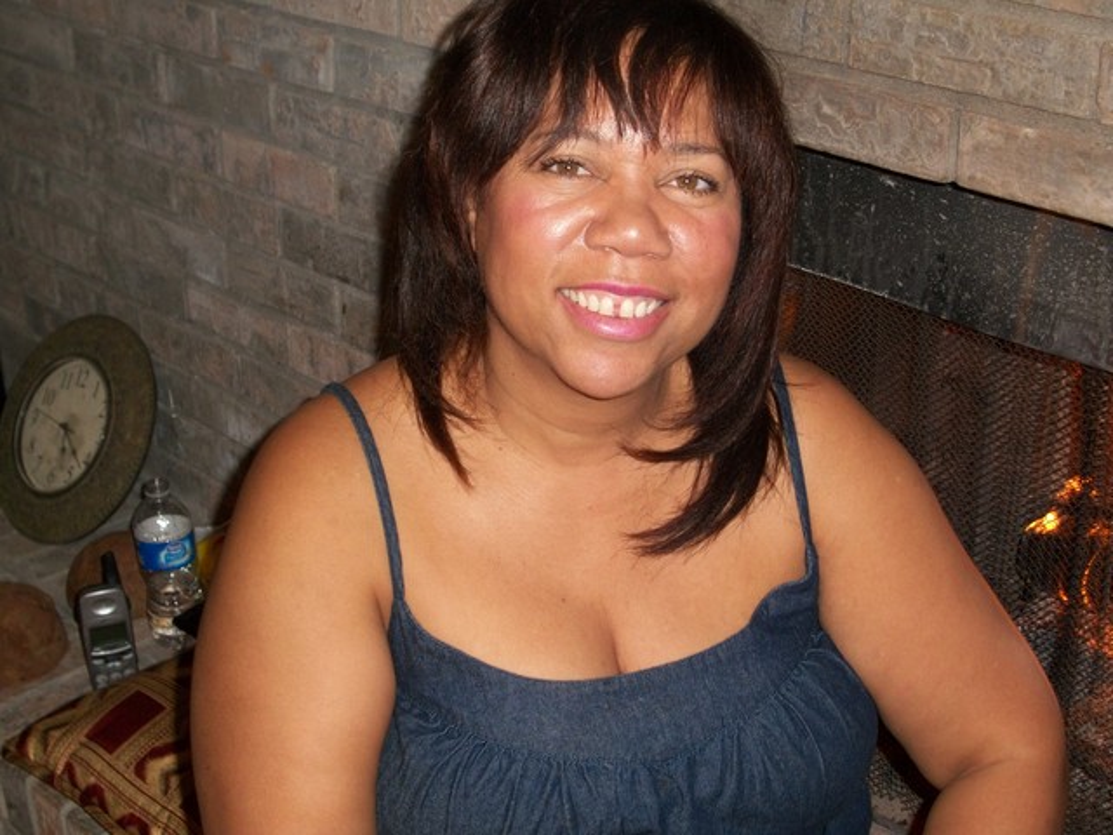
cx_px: 556
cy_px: 418
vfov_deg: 27.0
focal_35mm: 54
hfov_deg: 35.5
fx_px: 1736
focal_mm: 9.7
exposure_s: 1/40
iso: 160
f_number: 4
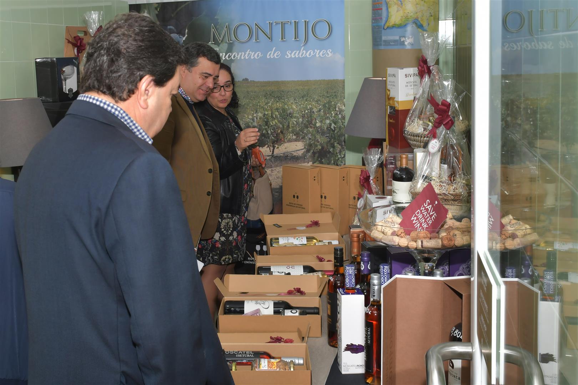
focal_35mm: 36
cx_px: 289
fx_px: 578
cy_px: 192
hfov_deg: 53.1
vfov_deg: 36.9
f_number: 7.1
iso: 400
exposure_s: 1/250
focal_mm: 24
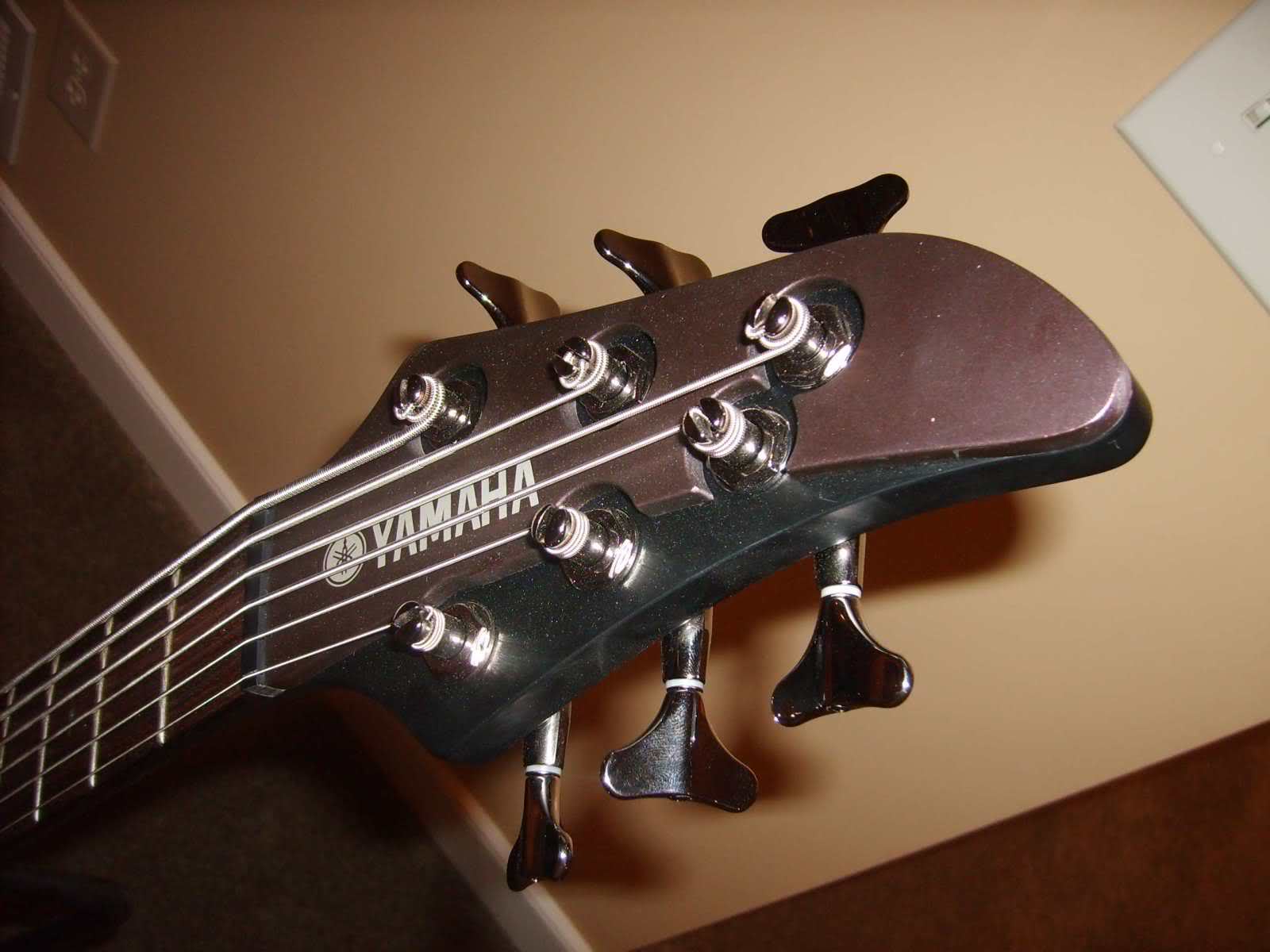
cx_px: 635
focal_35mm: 35
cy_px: 476
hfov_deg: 52.6
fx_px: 1284
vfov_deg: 40.7
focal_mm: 5.8
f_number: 2.8
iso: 100
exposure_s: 1/45
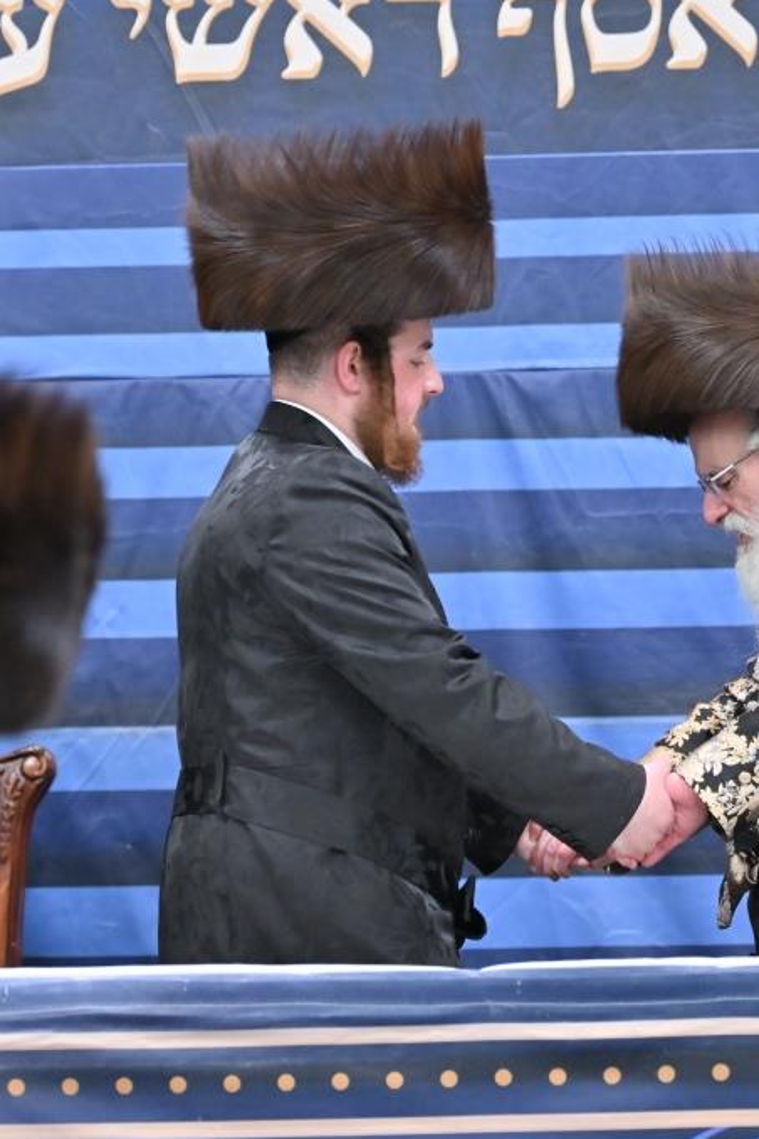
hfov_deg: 5.5
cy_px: 570
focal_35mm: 249
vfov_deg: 8.3
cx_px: 724
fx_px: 7874
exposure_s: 1/250
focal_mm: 110
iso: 1000
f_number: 2.8
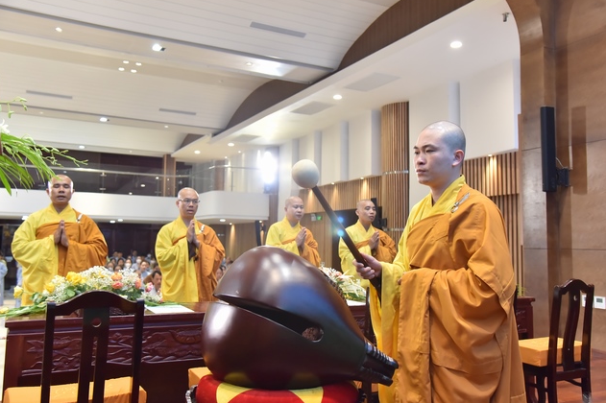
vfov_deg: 39.9
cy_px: 196
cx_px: 307
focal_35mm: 33
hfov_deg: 57.2
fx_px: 555
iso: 1600
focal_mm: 32
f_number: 4.5
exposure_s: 1/125
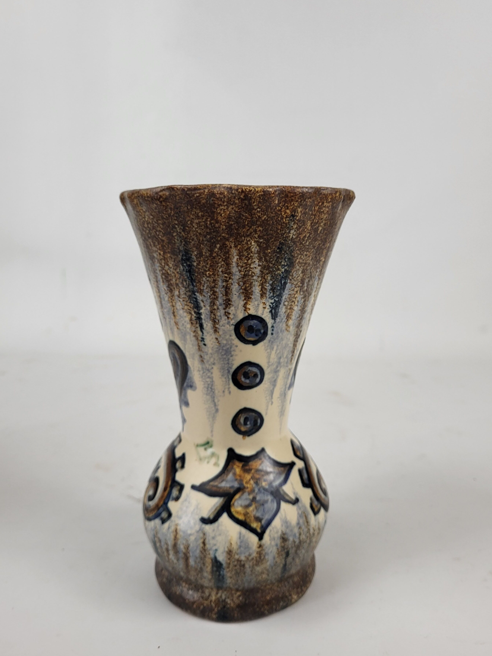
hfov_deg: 48.2
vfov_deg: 61.6
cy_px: 317
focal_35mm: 29
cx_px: 245
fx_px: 550
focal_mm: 5.4
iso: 160
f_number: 1.8
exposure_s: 1/100
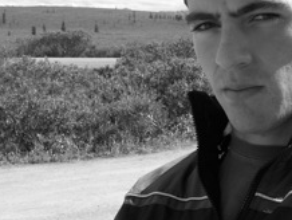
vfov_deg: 22.0
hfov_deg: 29.3
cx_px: 163
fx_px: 557
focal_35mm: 66
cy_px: 39
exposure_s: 1/320
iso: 80
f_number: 5
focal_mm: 7.54
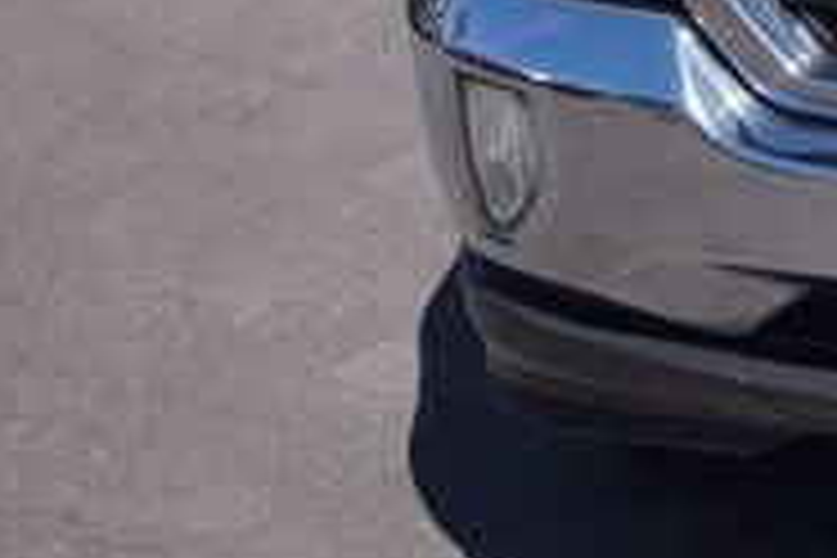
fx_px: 2395
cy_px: -212
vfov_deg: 12.8
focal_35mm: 103
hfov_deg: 17.7
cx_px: 1278
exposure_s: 1/250
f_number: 11
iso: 100
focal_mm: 20
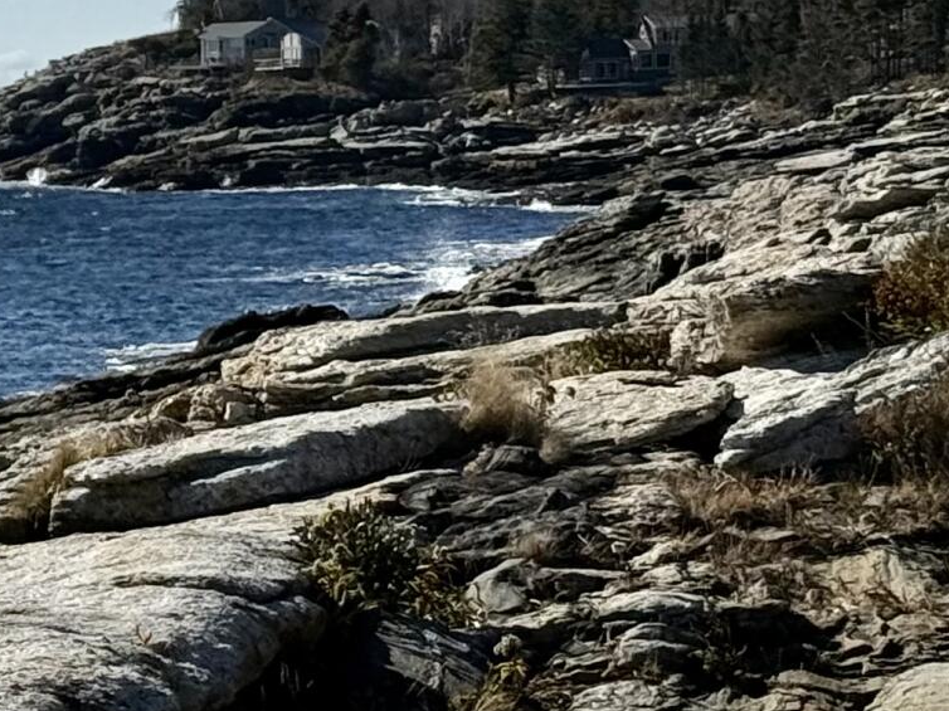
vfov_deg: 7.8
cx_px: -926
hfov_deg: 9.7
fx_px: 5235
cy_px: 388
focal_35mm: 191
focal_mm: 6.76
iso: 64
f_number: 1.78
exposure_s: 1/11364
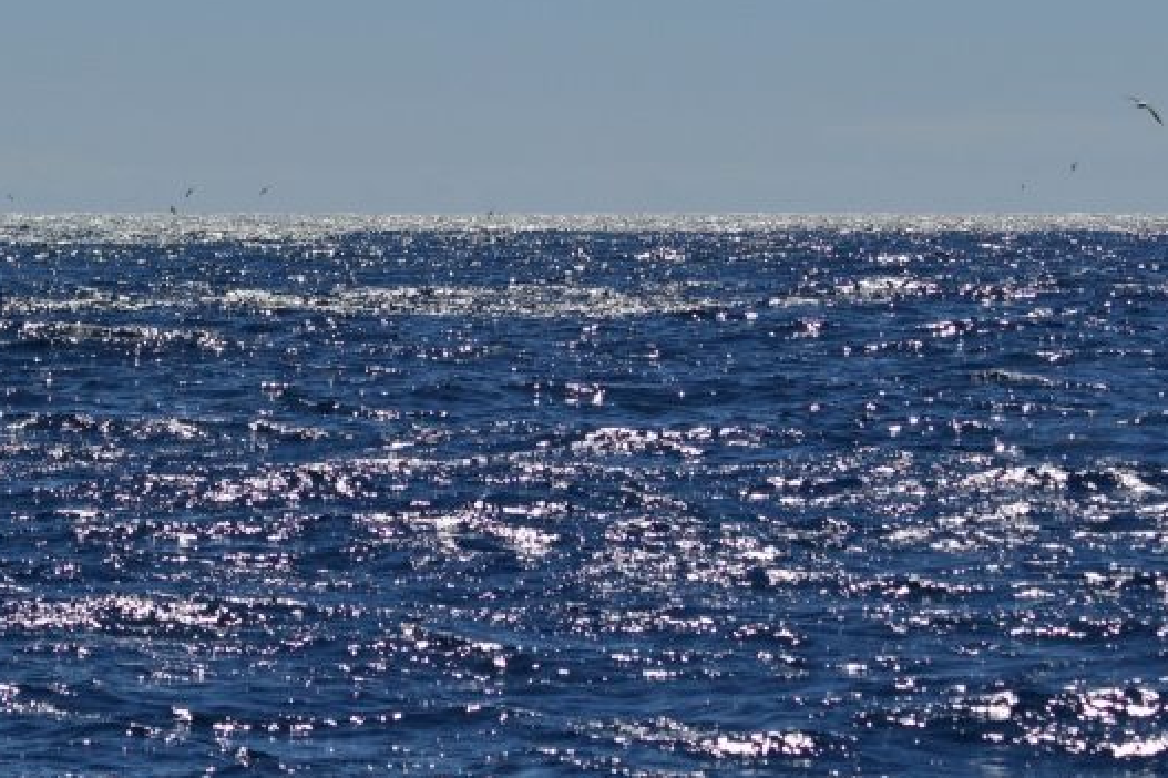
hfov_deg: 12.1
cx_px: 437
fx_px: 5514
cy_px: 221
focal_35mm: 170
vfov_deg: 8.1
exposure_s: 1/8000
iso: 360
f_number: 5.6
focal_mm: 112
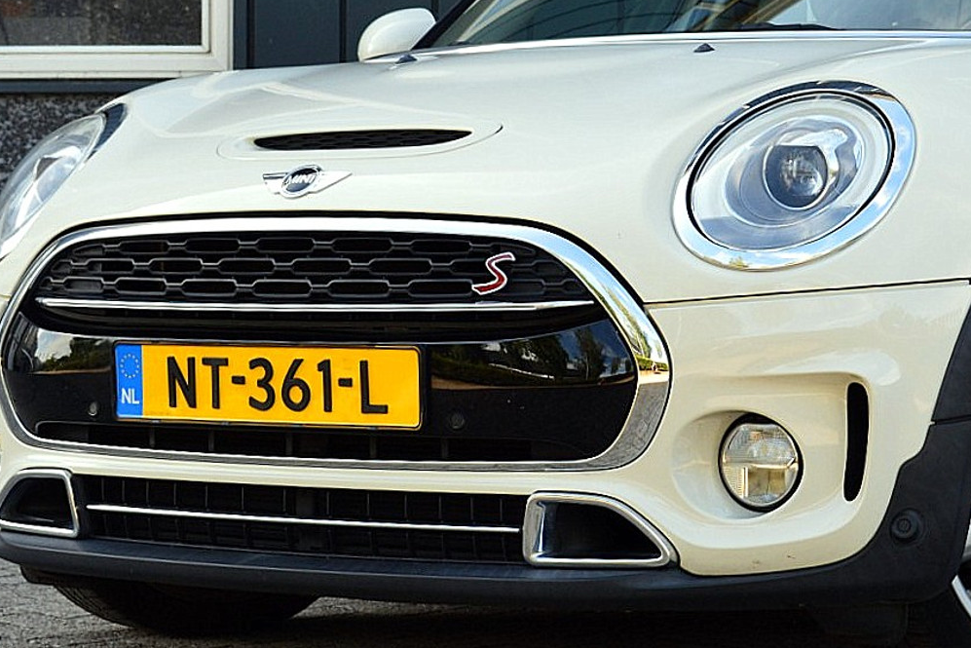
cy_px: 192
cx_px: 735
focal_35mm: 104
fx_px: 2805
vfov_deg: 13.1
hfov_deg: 19.5
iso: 400
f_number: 10
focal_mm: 36
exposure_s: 1/200
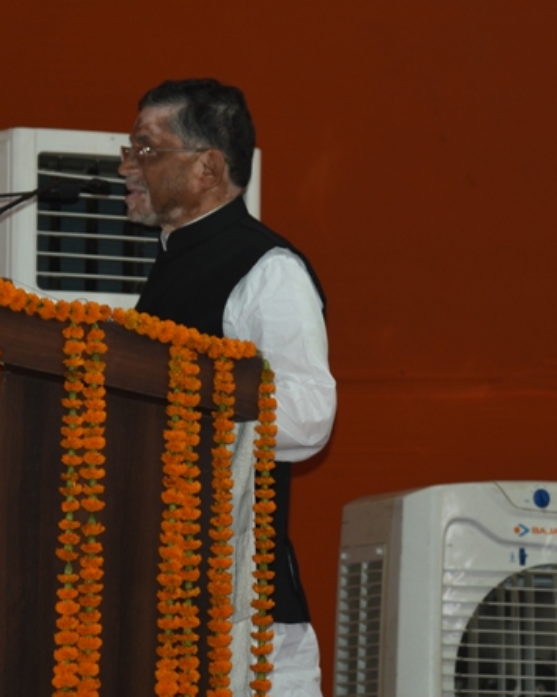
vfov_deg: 7.4
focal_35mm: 260
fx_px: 5359
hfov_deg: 5.9
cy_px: 239
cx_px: 397
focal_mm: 120
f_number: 4.5
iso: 400
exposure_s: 1/60
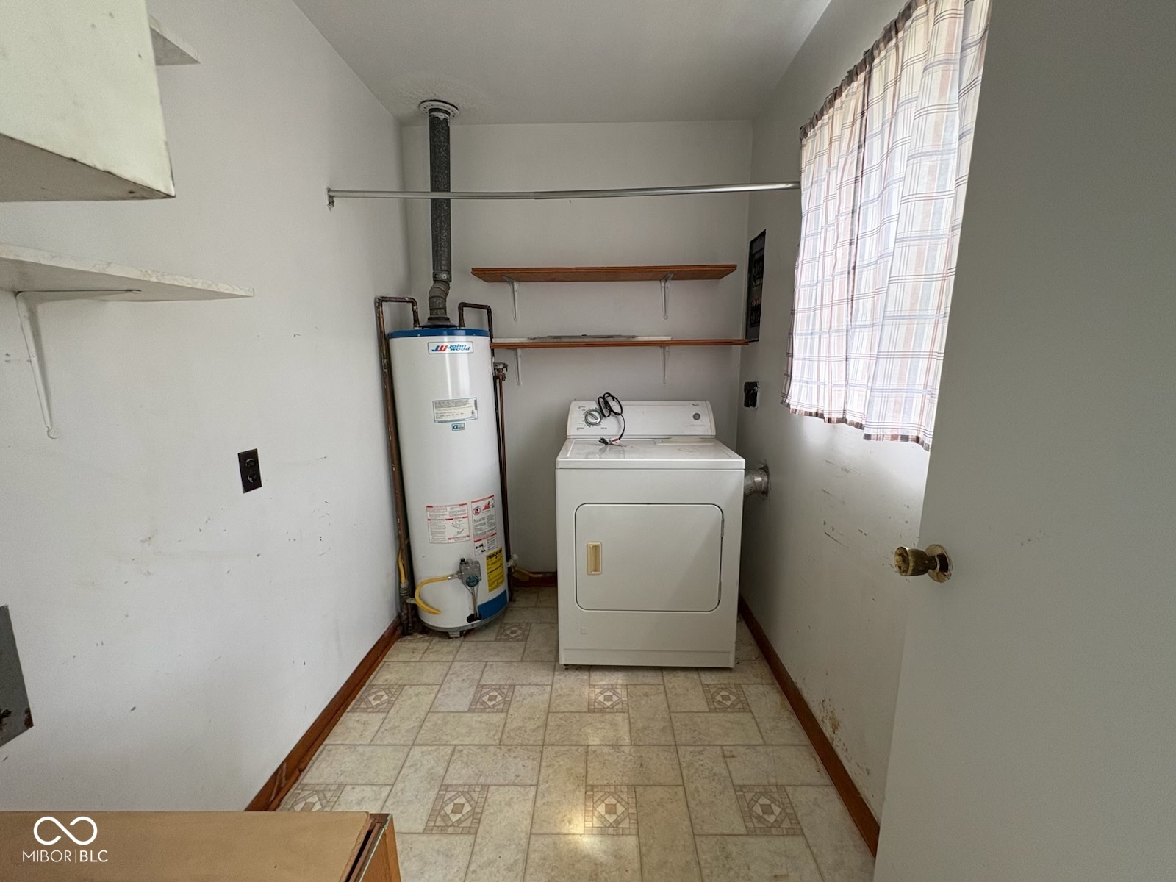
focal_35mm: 14
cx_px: 588
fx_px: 476
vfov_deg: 85.7
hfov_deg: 102.1
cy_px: 441
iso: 160
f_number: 2.2
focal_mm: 2.22
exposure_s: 1/99
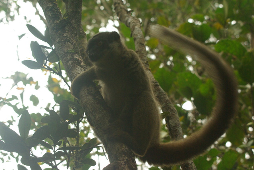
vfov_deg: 11.0
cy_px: 85
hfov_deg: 16.5
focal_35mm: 124
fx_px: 879
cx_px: 127
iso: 800
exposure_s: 1/90
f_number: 8
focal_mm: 83
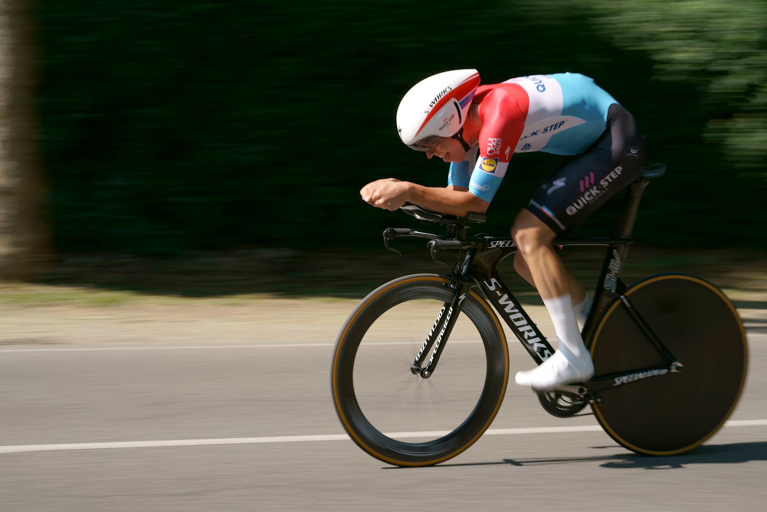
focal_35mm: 100
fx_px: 2130
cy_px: 256
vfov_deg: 13.7
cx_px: 384
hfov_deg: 20.4
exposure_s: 1/100
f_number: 11
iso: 100
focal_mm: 100
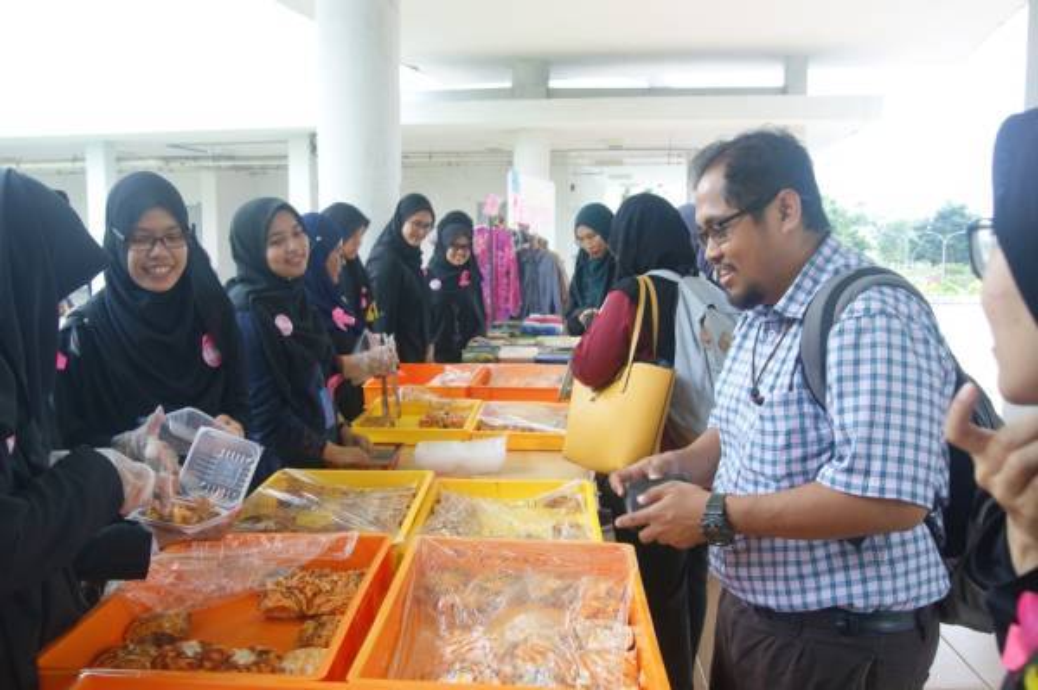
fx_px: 778
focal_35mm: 27
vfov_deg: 47.9
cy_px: 345
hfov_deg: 67.4
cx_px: 519
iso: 100
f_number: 5
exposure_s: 1/40
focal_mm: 18
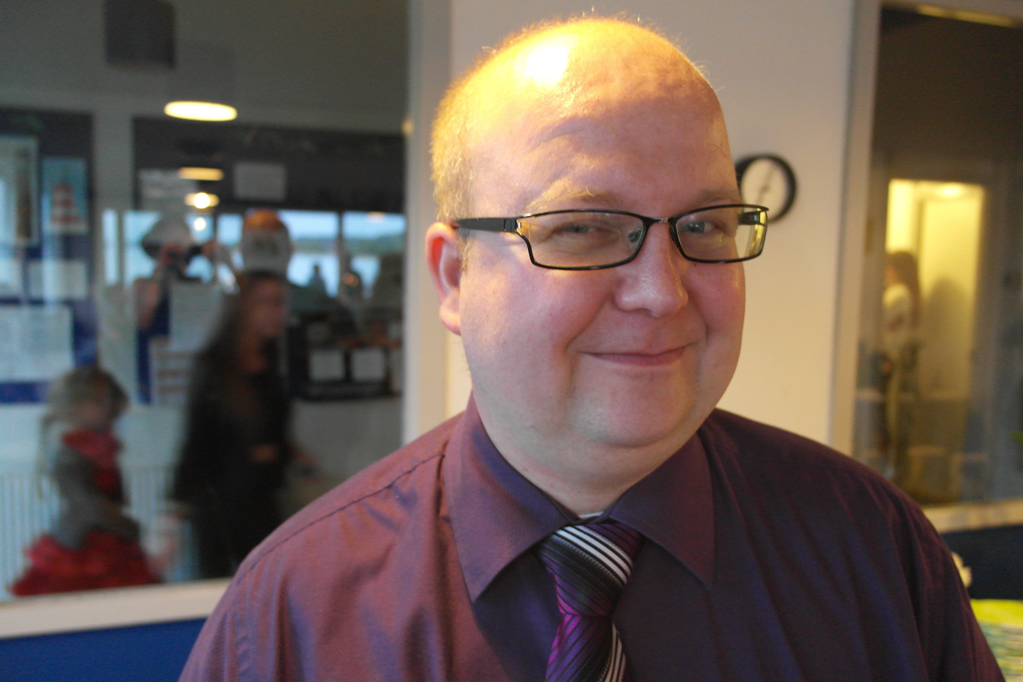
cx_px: 512
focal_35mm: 30
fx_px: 852
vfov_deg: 43.6
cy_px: 341
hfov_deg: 61.9
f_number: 3.5
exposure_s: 1/15
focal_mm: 20
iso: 1600
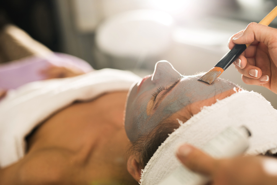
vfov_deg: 27.0
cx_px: 138
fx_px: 385
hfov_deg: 39.6
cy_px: 92
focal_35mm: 50
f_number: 2.5
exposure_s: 1/250
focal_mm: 50
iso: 64
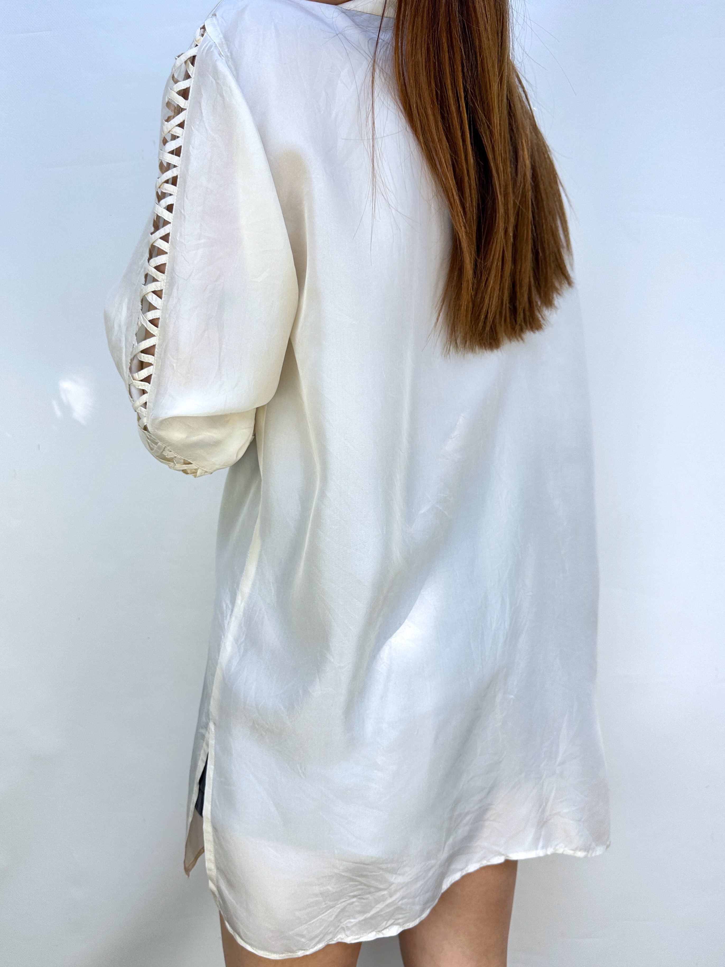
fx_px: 670
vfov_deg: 71.6
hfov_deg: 56.8
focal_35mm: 24
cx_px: 362
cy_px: 484
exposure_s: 1/475
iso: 80
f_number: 1.78
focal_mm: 6.86
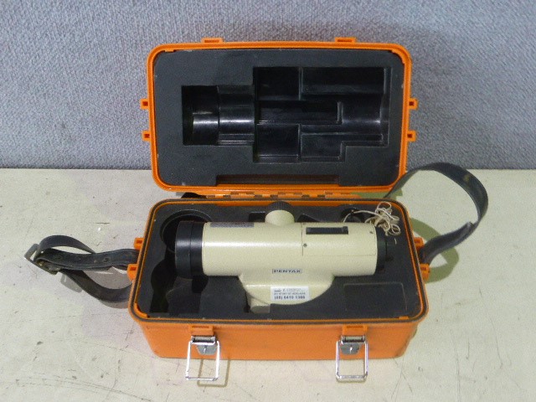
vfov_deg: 40.7
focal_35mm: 35
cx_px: 268
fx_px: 542
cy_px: 201
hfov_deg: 52.6
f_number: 3.7
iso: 400
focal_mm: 6.1
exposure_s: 1/13
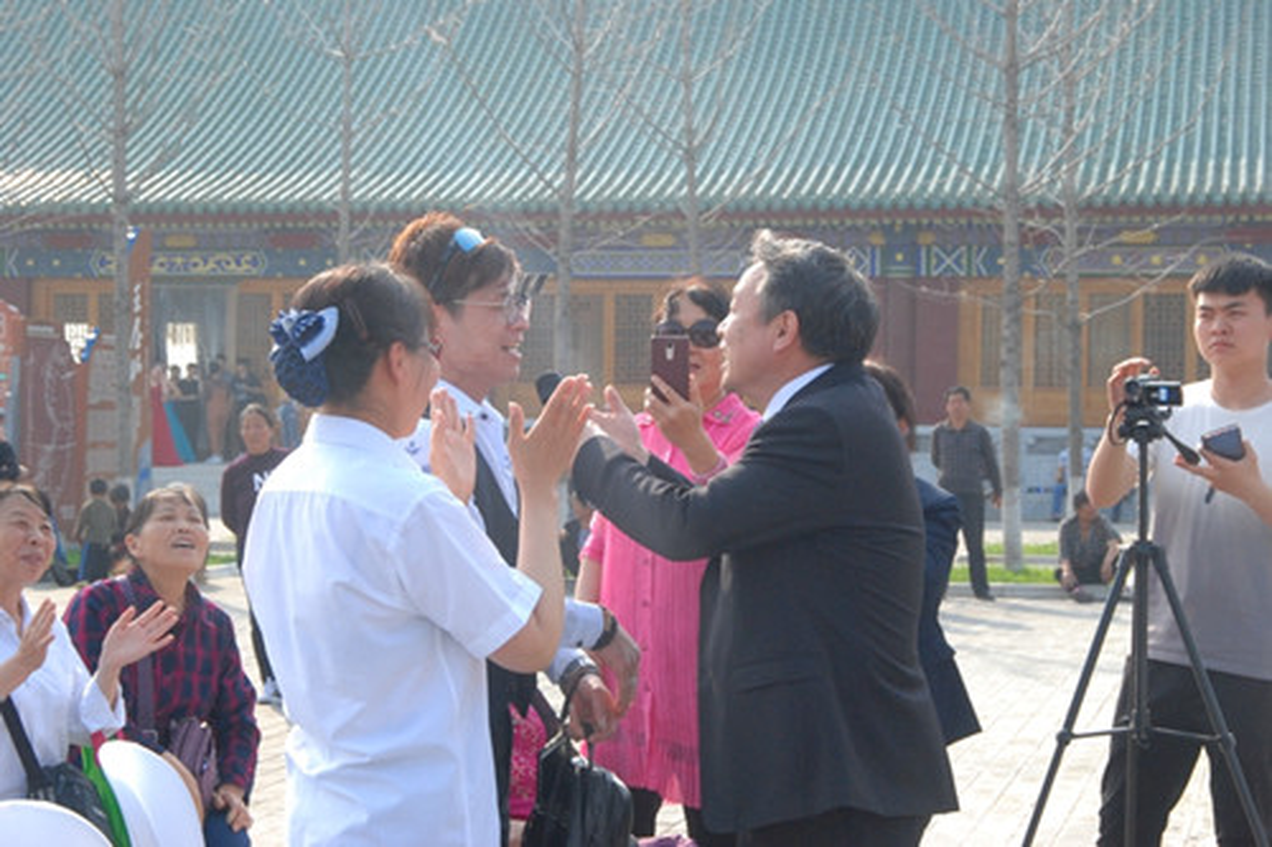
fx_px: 2649
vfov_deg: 18.2
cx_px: 636
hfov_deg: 27.0
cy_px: 424
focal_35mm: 75
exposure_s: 1/400
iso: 800
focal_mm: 50
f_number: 10
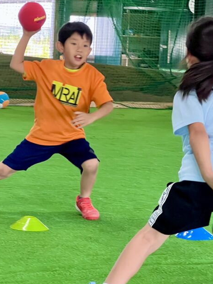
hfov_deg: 11.6
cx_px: 91
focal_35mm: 128
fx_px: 1050
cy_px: 93
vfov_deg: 15.4
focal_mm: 9
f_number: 2.8
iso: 250
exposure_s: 1/60
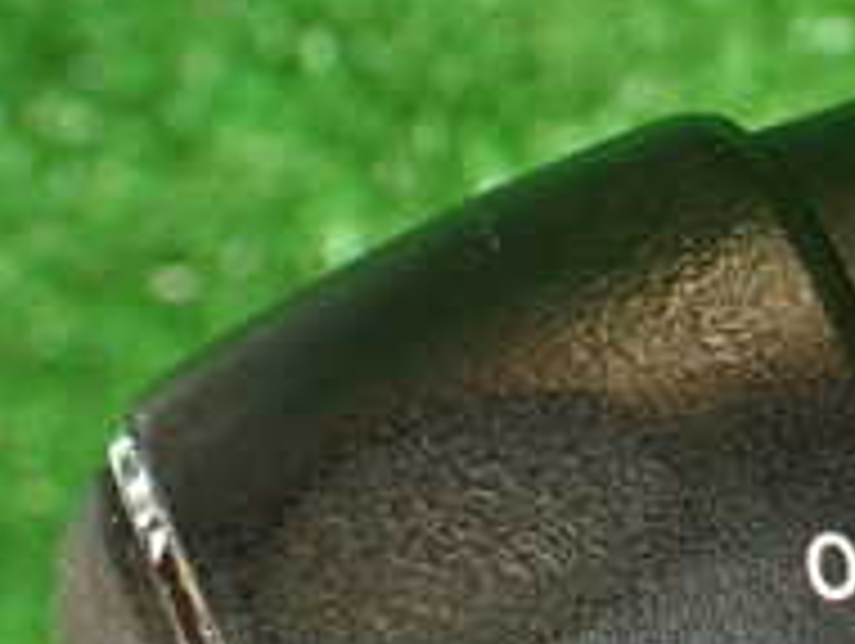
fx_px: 2498
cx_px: 1238
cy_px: 311
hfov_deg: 17.6
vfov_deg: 14.7
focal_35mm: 101
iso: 200
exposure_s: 1/40
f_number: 2.4
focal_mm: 5.79
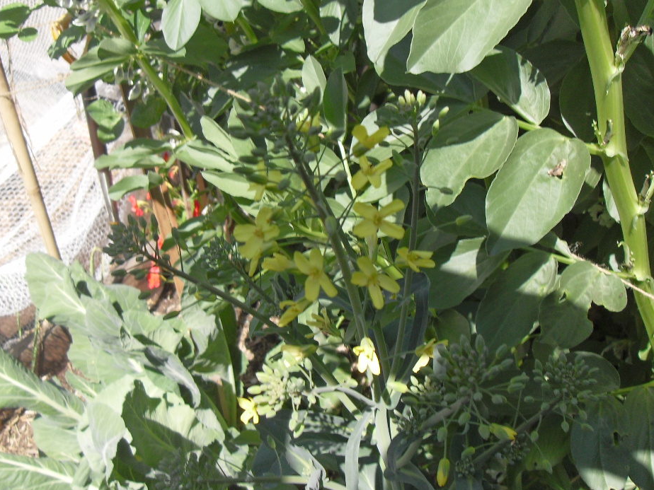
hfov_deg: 45.7
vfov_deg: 35.1
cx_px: 348
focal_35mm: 41
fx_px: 775
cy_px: 232
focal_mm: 6.3
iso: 80
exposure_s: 1/60
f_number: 8.9
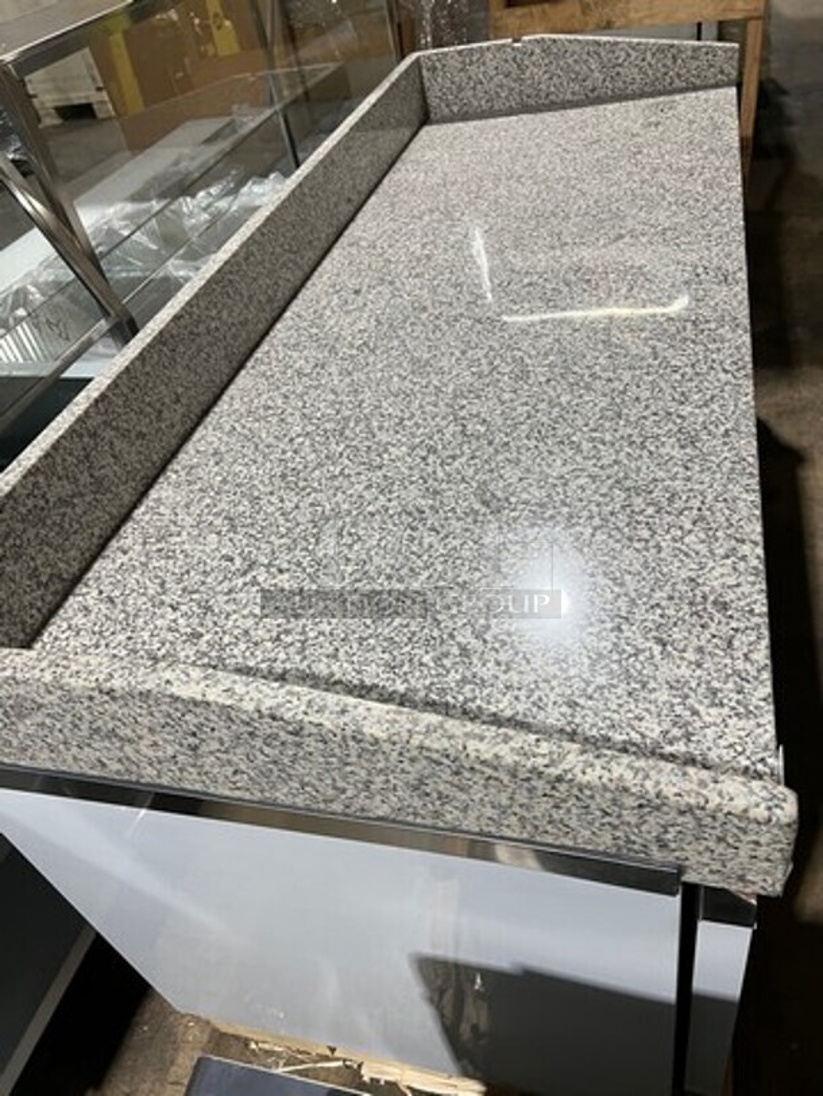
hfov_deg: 53.1
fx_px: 824
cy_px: 548
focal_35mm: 26
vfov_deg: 67.3
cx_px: 412
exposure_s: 1/84
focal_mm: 5.7
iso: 125
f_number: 1.5
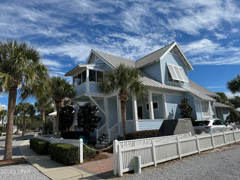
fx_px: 166
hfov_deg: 71.6
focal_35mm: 24
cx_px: 120
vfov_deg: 56.8
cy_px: 90
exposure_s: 1/7092
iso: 80
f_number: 1.78
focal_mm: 6.86
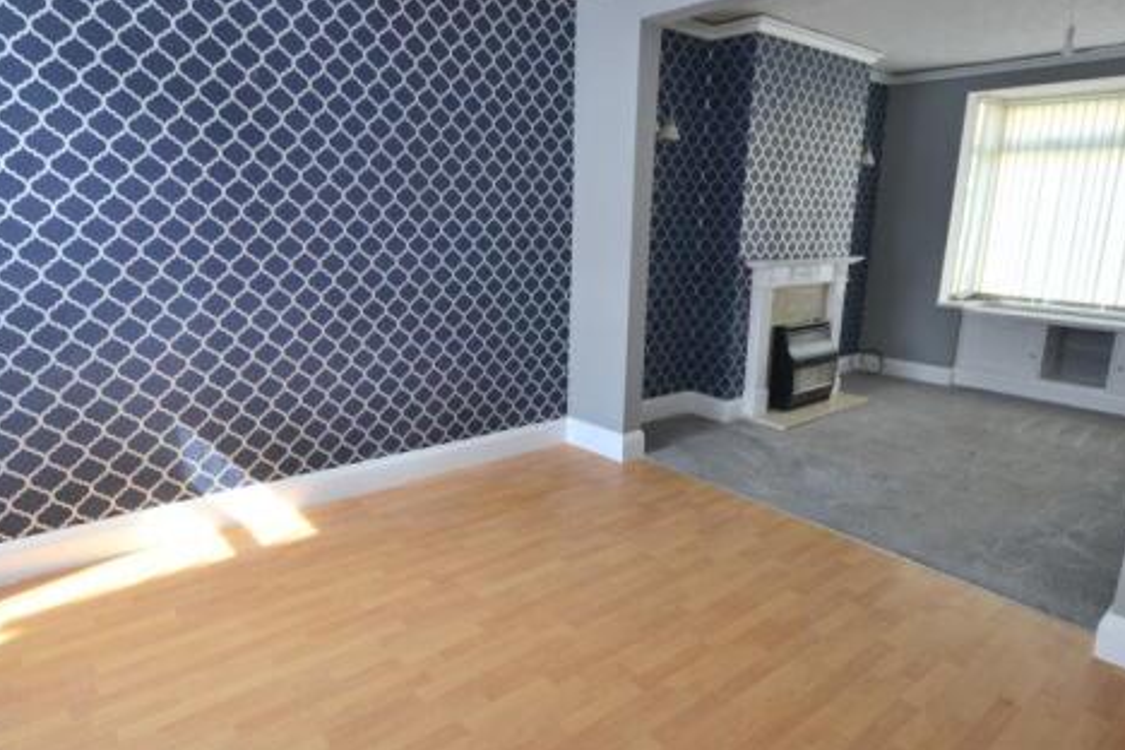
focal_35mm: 21
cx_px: 578
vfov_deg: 59.5
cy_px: 362
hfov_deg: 81.2
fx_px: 656
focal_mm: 10
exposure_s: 1/80
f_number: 4
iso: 400
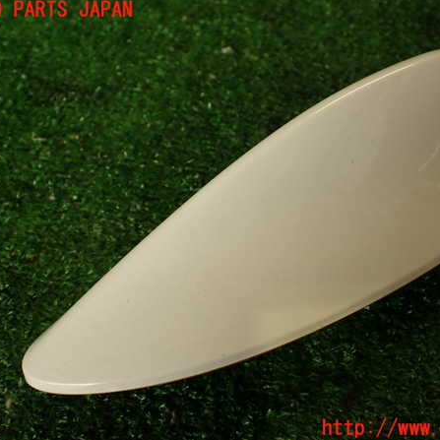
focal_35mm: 38
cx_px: 249
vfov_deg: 43.9
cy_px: 220
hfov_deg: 43.8
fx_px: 546
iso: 100
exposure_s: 1/60
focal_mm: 5.79
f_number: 2.4
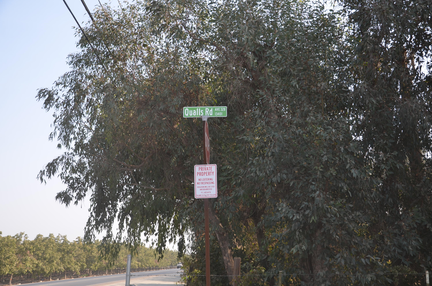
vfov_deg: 31.8
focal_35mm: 42
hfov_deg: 46.5
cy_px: 143
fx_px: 503
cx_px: 216
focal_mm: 28
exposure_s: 1/250
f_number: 6.3
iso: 100
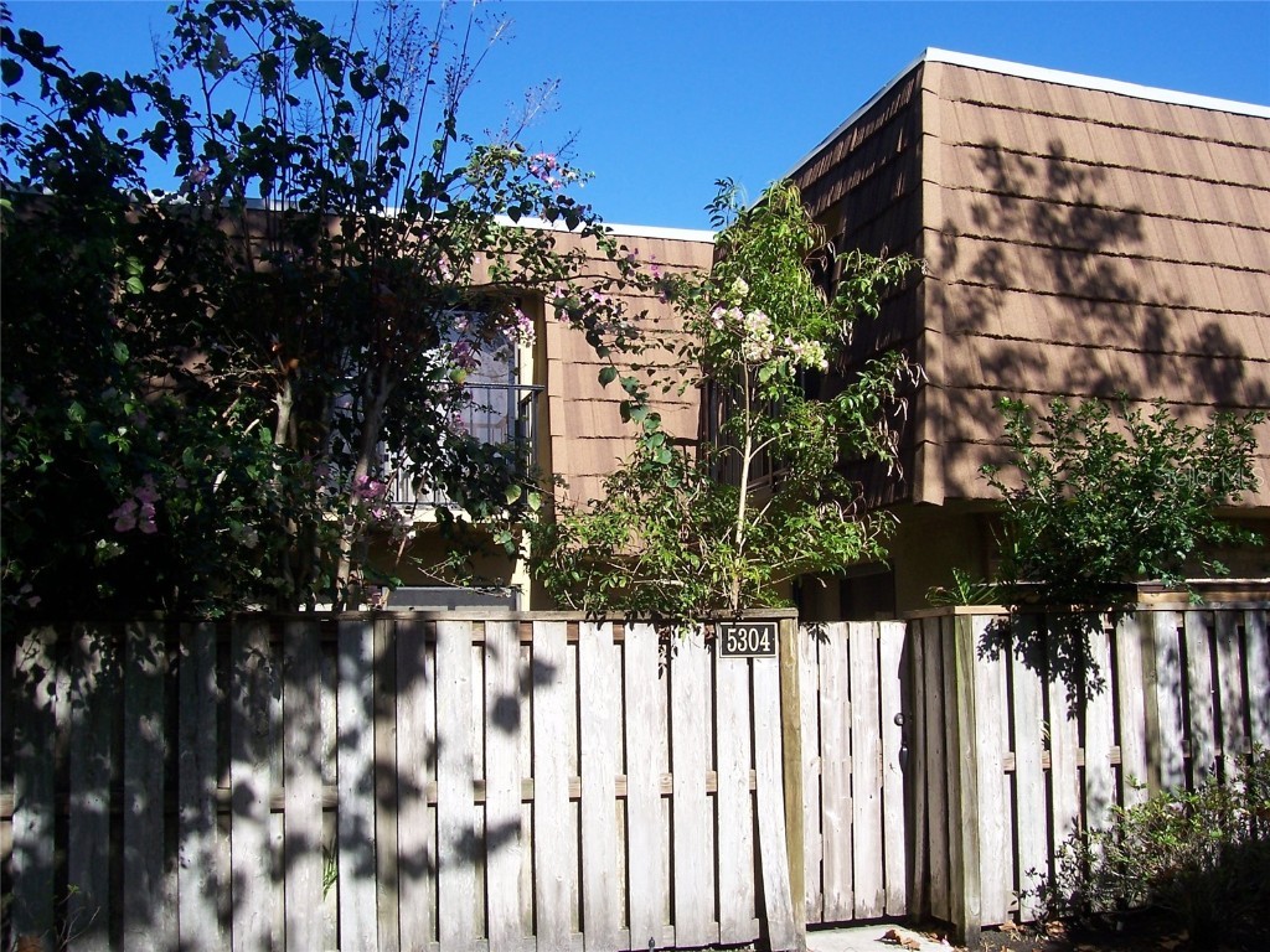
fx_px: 1247
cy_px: 476
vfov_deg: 41.8
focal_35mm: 34
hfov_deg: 54.0
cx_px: 635
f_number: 5.6
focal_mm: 5.6
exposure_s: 1/350
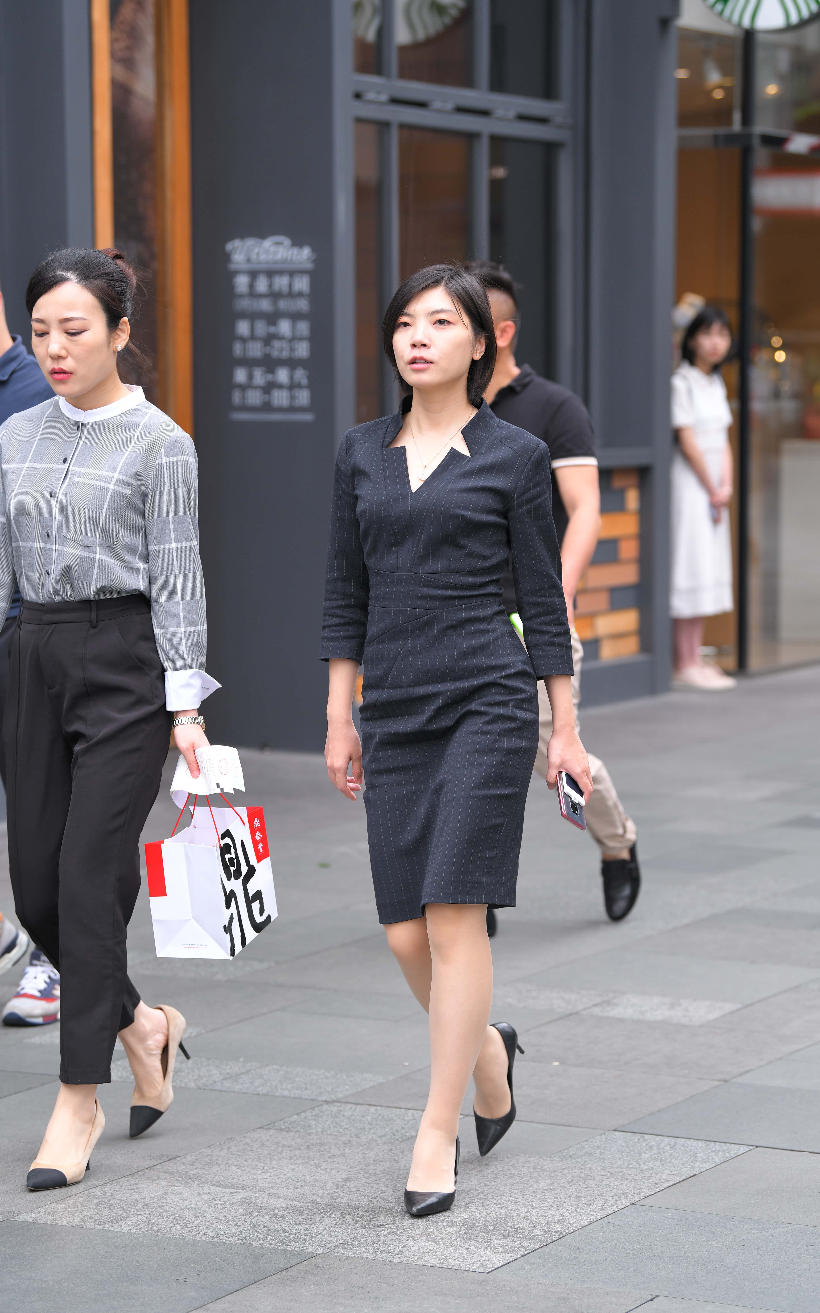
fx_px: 4041
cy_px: 652
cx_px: 432
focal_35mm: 113
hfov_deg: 11.6
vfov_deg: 18.4
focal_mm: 110
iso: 560
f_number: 4
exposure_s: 1/800
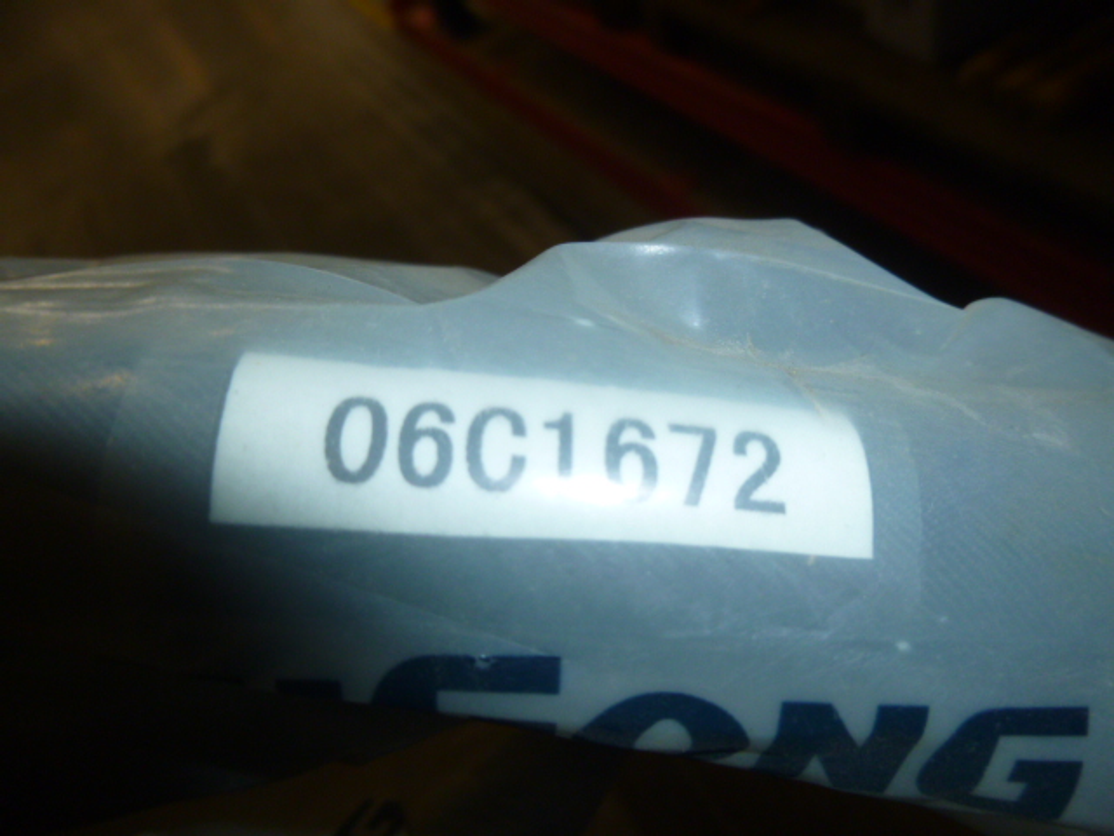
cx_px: 557
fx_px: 805
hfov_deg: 69.4
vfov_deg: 54.9
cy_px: 418
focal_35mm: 25
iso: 125
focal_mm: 4.5
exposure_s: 1/60
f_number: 3.1
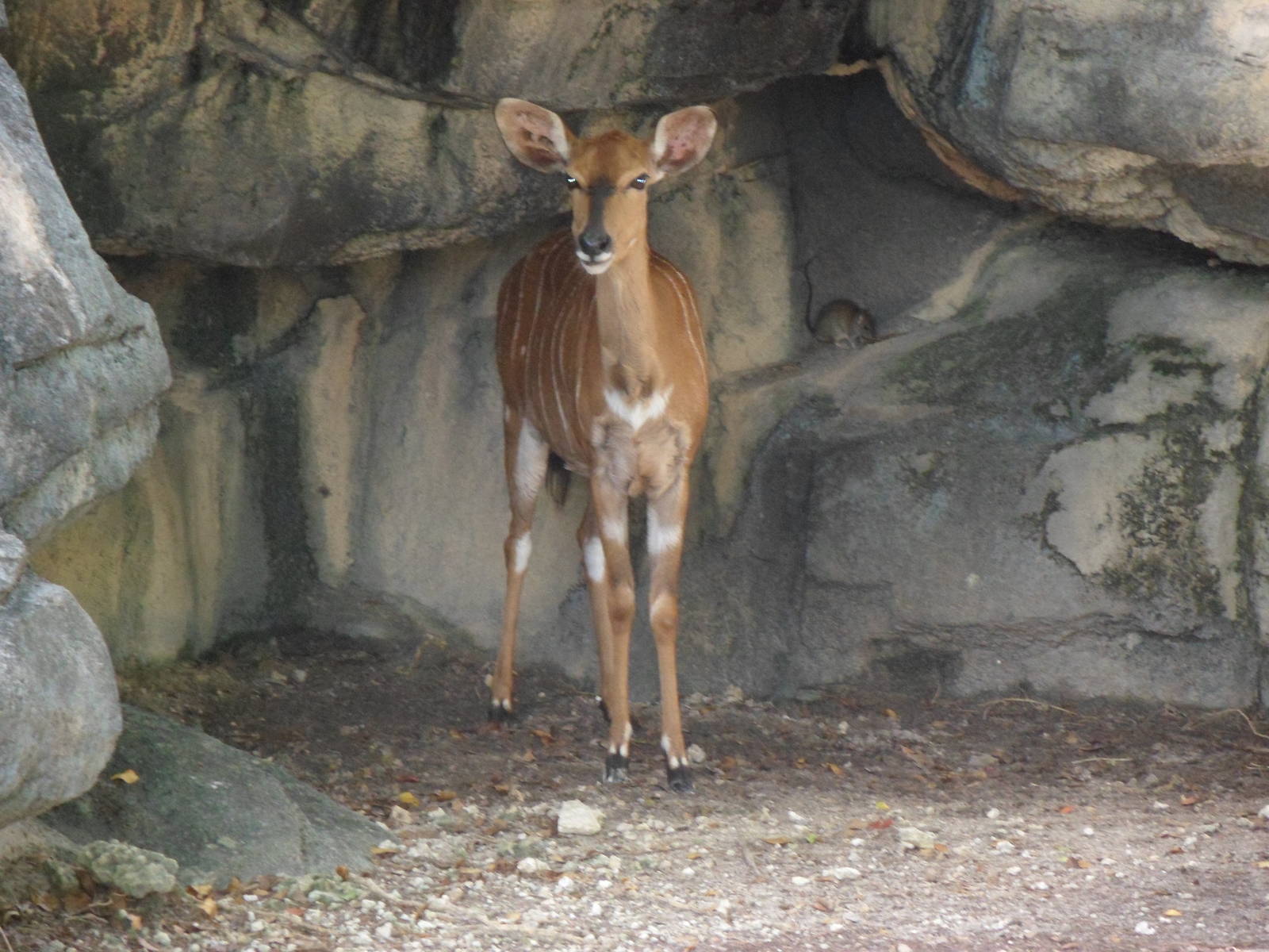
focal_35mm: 201
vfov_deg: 7.4
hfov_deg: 9.8
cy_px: 476
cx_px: 634
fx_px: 7369
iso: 320
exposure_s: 1/60
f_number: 5.6
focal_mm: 36.2
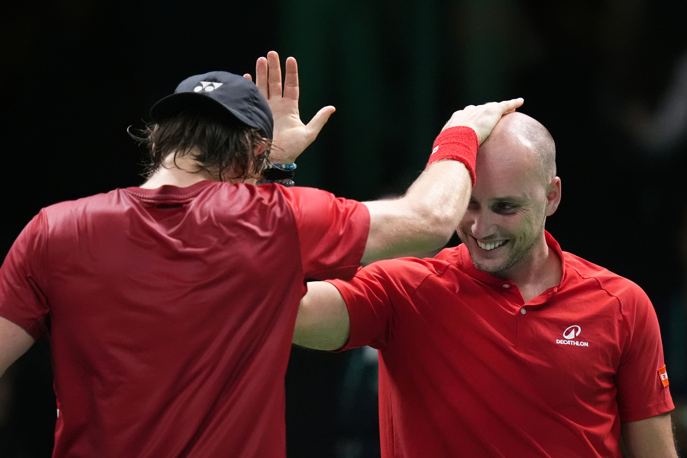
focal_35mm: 400
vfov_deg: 3.4
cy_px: 229
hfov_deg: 5.2
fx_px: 7632
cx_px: 344
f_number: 3.2
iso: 6400
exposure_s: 1/2000
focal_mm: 400
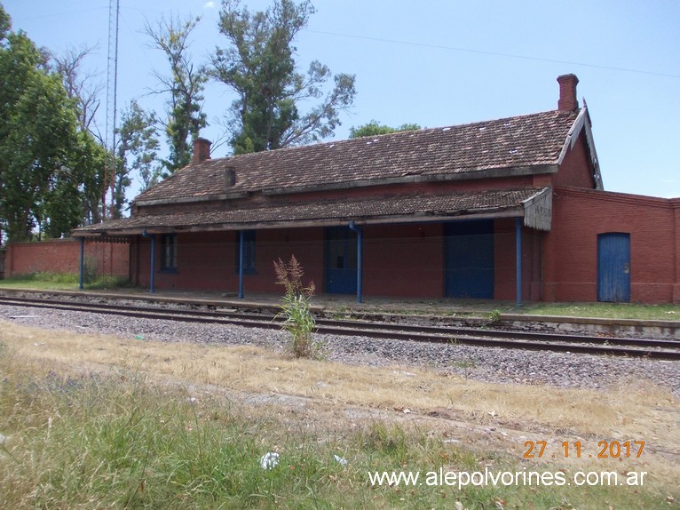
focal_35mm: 28
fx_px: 550
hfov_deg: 63.5
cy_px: 255
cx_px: 340
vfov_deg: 49.7
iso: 80
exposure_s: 1/320
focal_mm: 4
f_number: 5.4
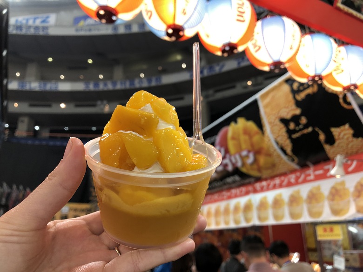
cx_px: 182
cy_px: 136
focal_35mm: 28
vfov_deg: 49.7
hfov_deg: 63.4
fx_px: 294
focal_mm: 3.99
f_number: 1.8
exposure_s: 1/33
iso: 25
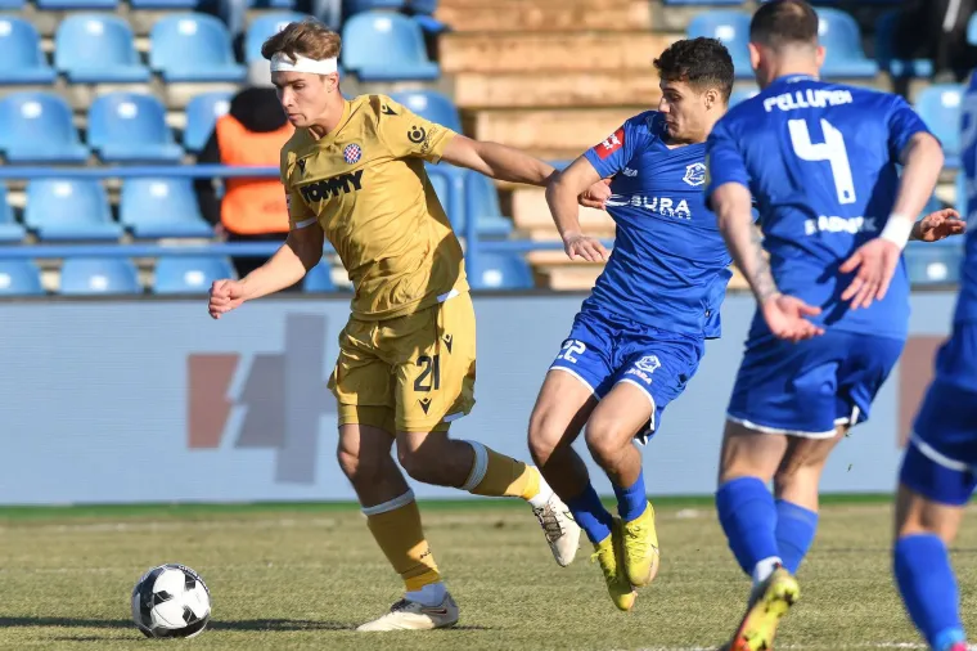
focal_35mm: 300
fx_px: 8138
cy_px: 326
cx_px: 488
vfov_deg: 4.6
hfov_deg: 6.9
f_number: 5
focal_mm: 300
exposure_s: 1/1000
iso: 110
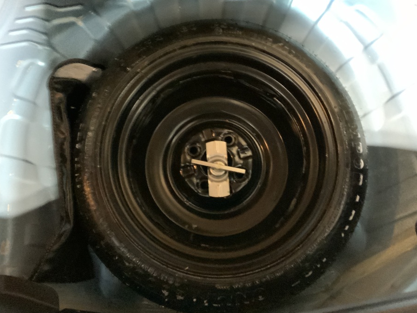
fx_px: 374
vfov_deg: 45.4
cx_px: 206
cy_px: 147
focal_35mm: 31
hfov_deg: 58.3
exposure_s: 1/17
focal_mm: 3
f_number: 1.8
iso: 500
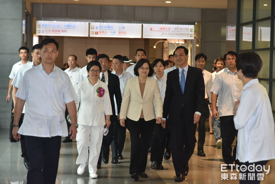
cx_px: 138
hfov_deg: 17.1
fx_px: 917
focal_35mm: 120
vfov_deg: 11.4
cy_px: 92
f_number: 5.6
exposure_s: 1/80
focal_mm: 120
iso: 2000
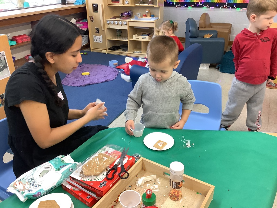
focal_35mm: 31
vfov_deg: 45.4
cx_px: 138
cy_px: 104
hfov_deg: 58.4
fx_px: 248
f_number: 2.4
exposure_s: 1/60
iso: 160
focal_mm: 3.3
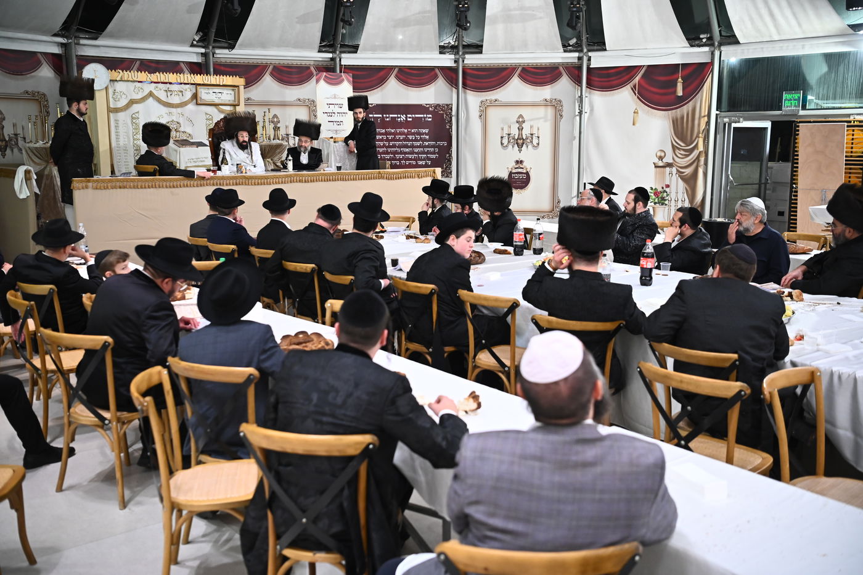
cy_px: 288
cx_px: 432
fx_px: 863
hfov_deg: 53.2
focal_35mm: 36
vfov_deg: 36.8
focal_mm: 36
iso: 2500
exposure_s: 1/200
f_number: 3.2
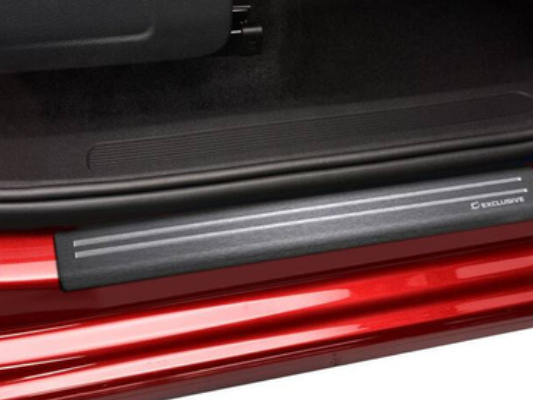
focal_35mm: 62
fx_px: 949
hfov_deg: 31.4
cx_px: 273
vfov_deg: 23.8
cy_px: 202
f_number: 13
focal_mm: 35
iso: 400
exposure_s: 1/15
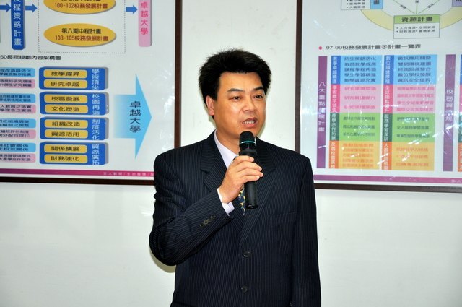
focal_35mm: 99
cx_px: 231
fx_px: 1269
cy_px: 154
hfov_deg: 20.6
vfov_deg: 13.8
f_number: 5.3
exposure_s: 1/60
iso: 200
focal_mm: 66
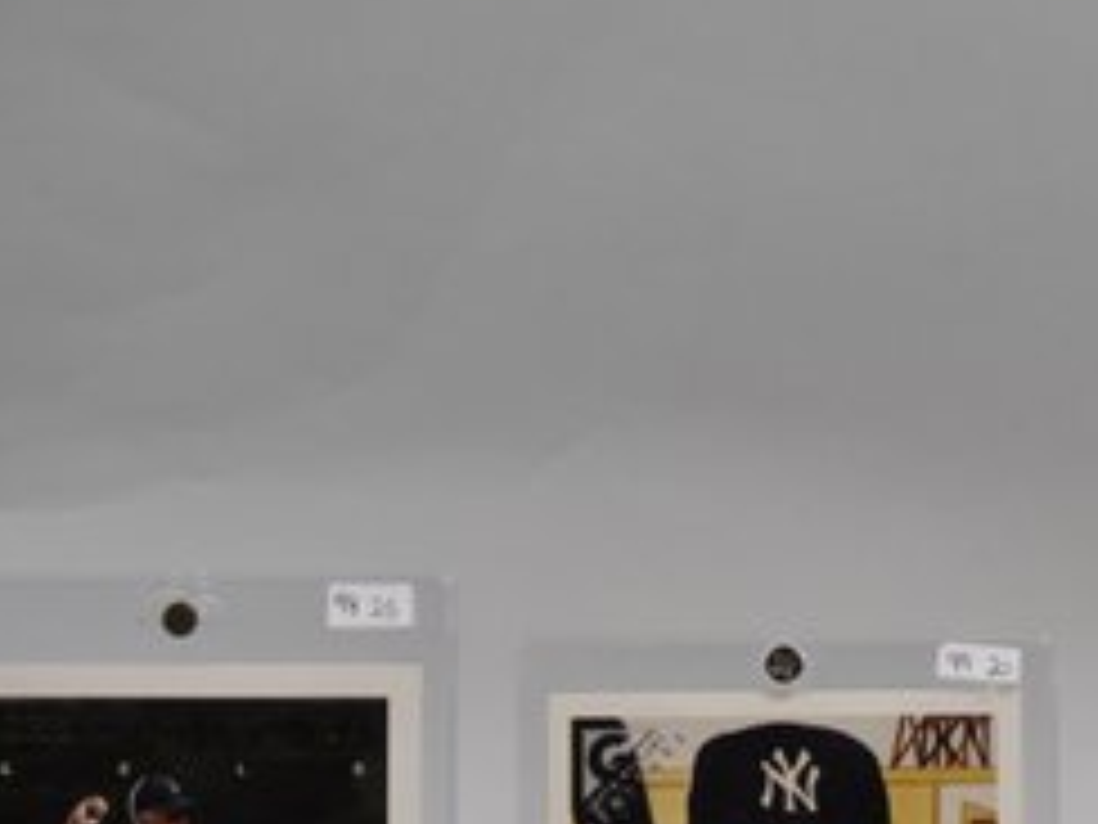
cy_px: 993
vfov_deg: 8.7
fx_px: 5329
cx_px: 1413
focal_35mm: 168
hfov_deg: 11.5
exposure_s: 1/80
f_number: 4.5
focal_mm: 40
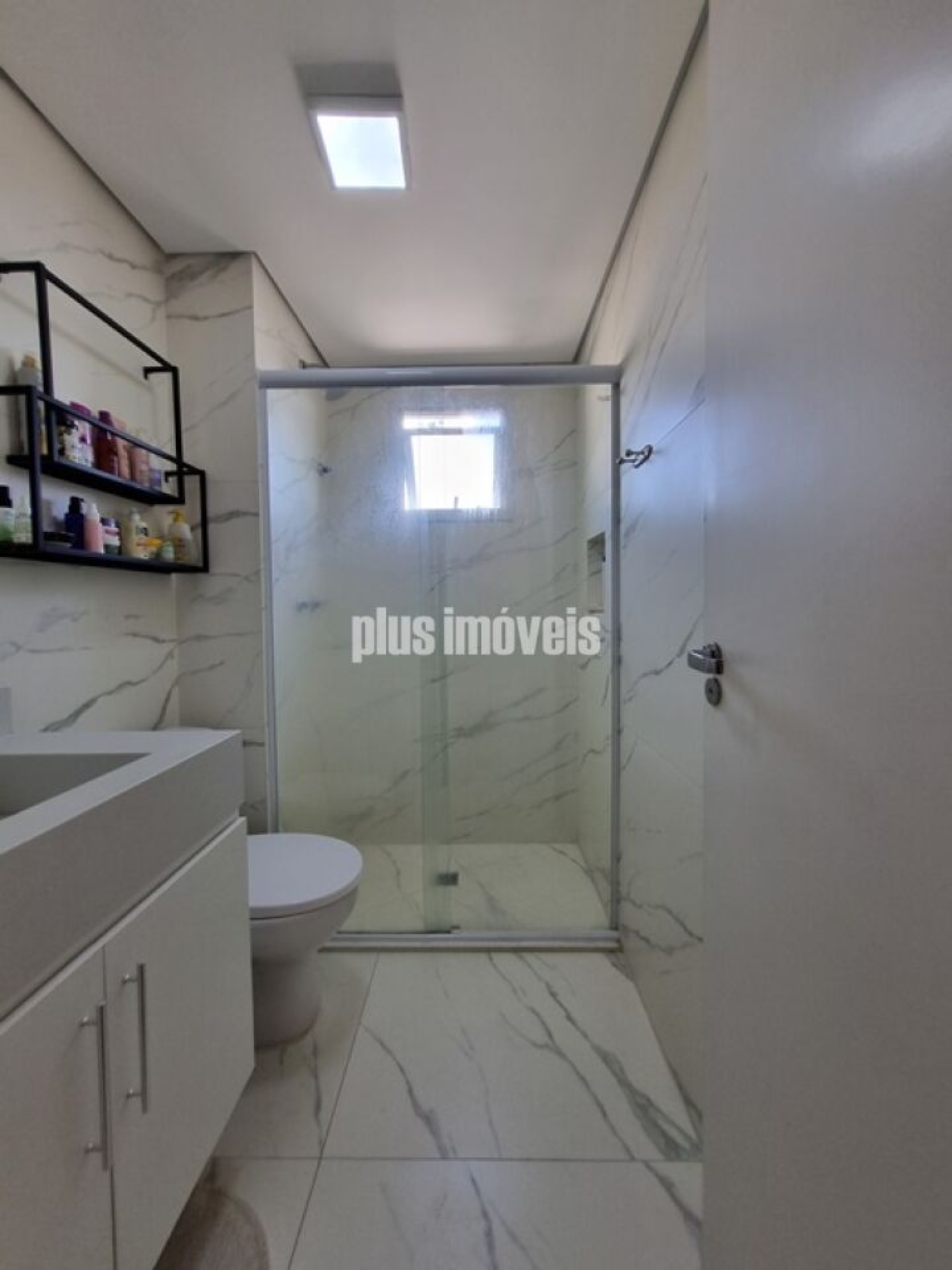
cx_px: 476
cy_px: 635
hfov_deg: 89.9
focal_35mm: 13
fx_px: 477
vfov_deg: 106.2
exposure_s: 1/60
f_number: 2.2
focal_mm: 1.74
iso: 64
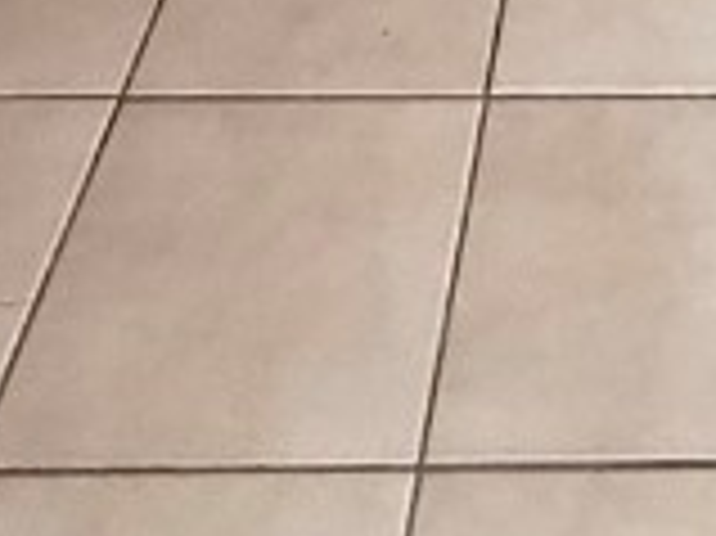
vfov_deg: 10.6
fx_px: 1860
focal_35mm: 90
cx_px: 833
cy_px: -1117
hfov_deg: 20.5
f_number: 2.2
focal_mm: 2.22
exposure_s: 1/60
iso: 500
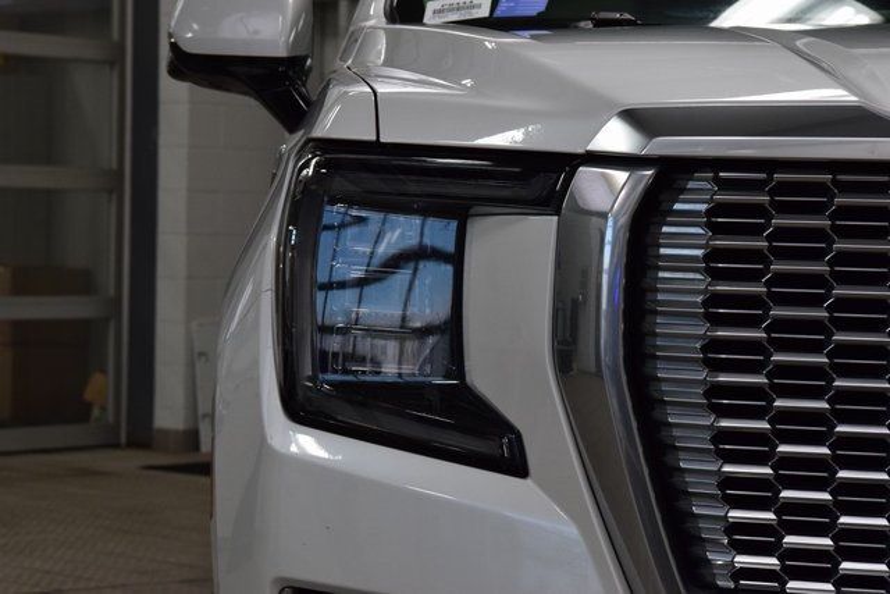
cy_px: 297
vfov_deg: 13.0
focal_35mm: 105
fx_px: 2596
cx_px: 445
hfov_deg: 19.5
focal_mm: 70
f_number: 9
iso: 1600
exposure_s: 1/125
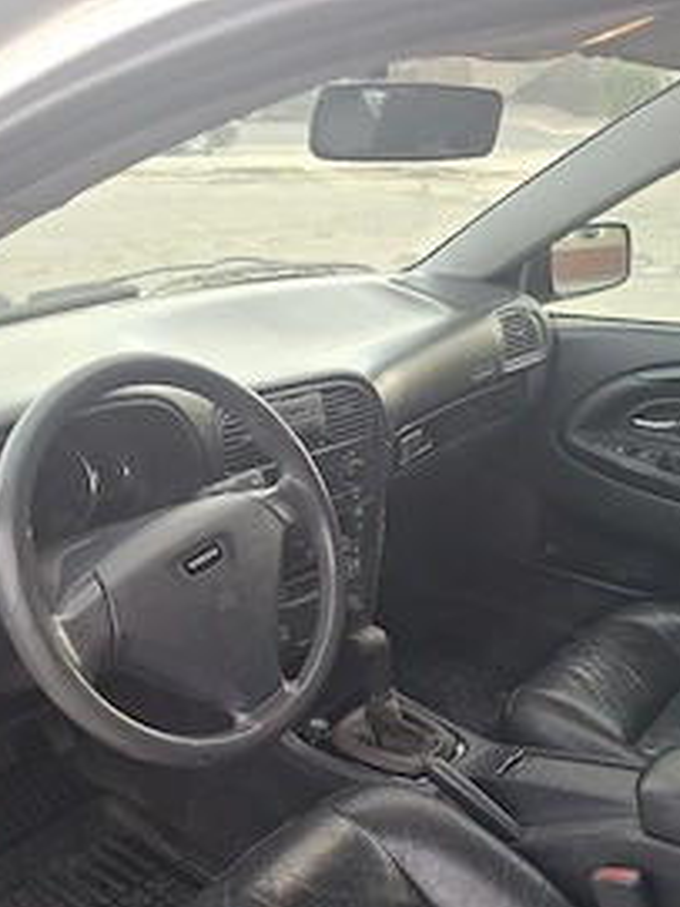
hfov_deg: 41.8
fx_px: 891
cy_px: 666
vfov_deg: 51.9
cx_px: 352
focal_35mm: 34
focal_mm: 5.54
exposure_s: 1/100
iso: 200
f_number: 1.8
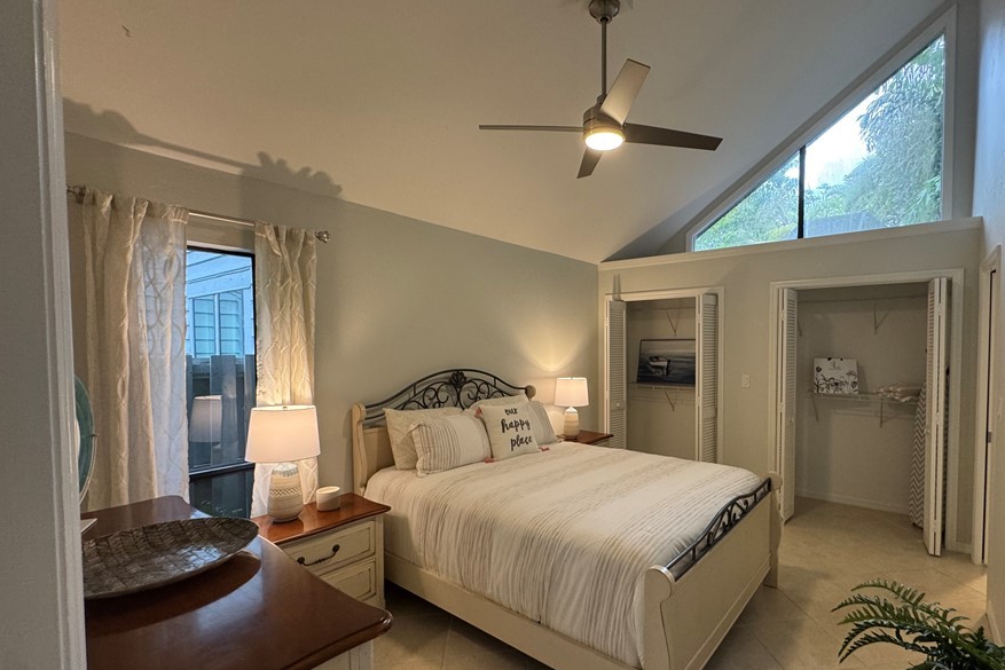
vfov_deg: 70.3
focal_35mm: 17
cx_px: 576
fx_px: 475
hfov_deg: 92.6
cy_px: 363
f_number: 2.2
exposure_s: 1/60
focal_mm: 2.22
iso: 160
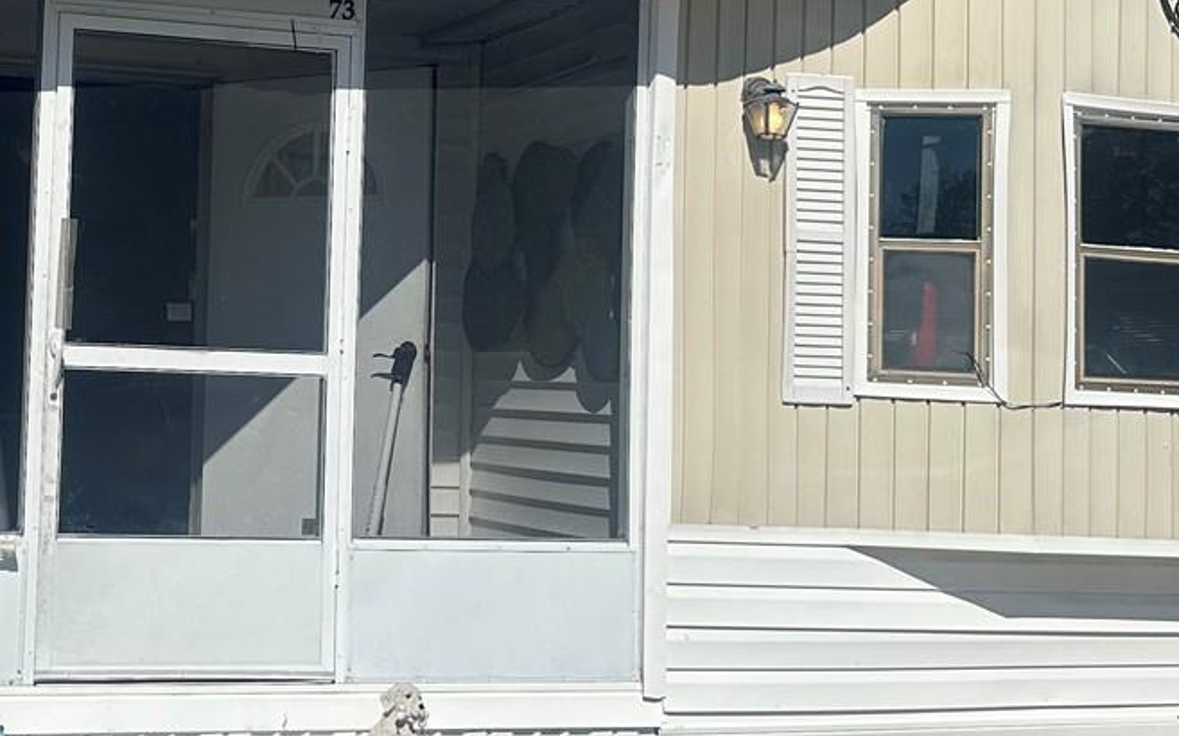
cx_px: 144
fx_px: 1991
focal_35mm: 62
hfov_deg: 31.6
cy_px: 251
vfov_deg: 20.9
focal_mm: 6.86
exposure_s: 1/8929
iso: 80
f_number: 1.78
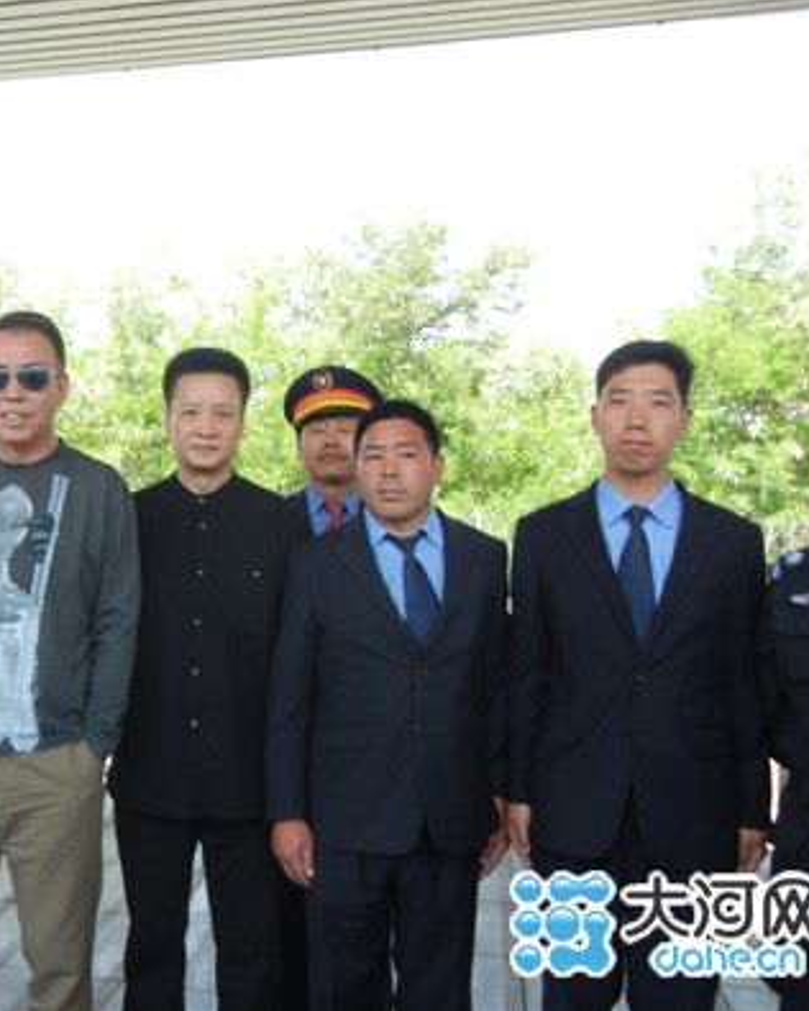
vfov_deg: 45.8
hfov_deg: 36.2
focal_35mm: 40
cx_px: 177
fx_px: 1197
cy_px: 498
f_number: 3.5
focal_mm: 5.4
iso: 160
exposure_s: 1/192
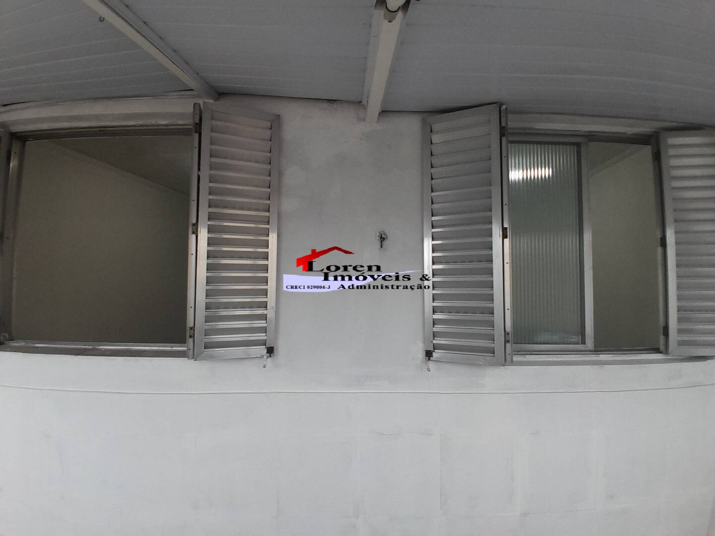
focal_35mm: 17
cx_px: 358
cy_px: 268
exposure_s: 1/40
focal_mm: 1.46
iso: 40
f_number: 2.2
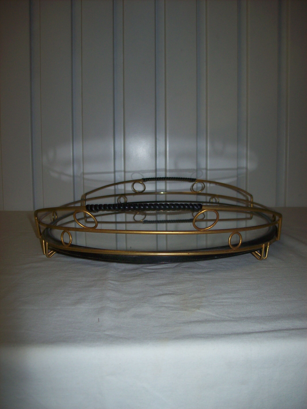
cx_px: 154
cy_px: 204
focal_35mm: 36
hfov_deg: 39.6
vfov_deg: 51.4
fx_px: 426
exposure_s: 1/64
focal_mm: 6
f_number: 2.7
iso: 80
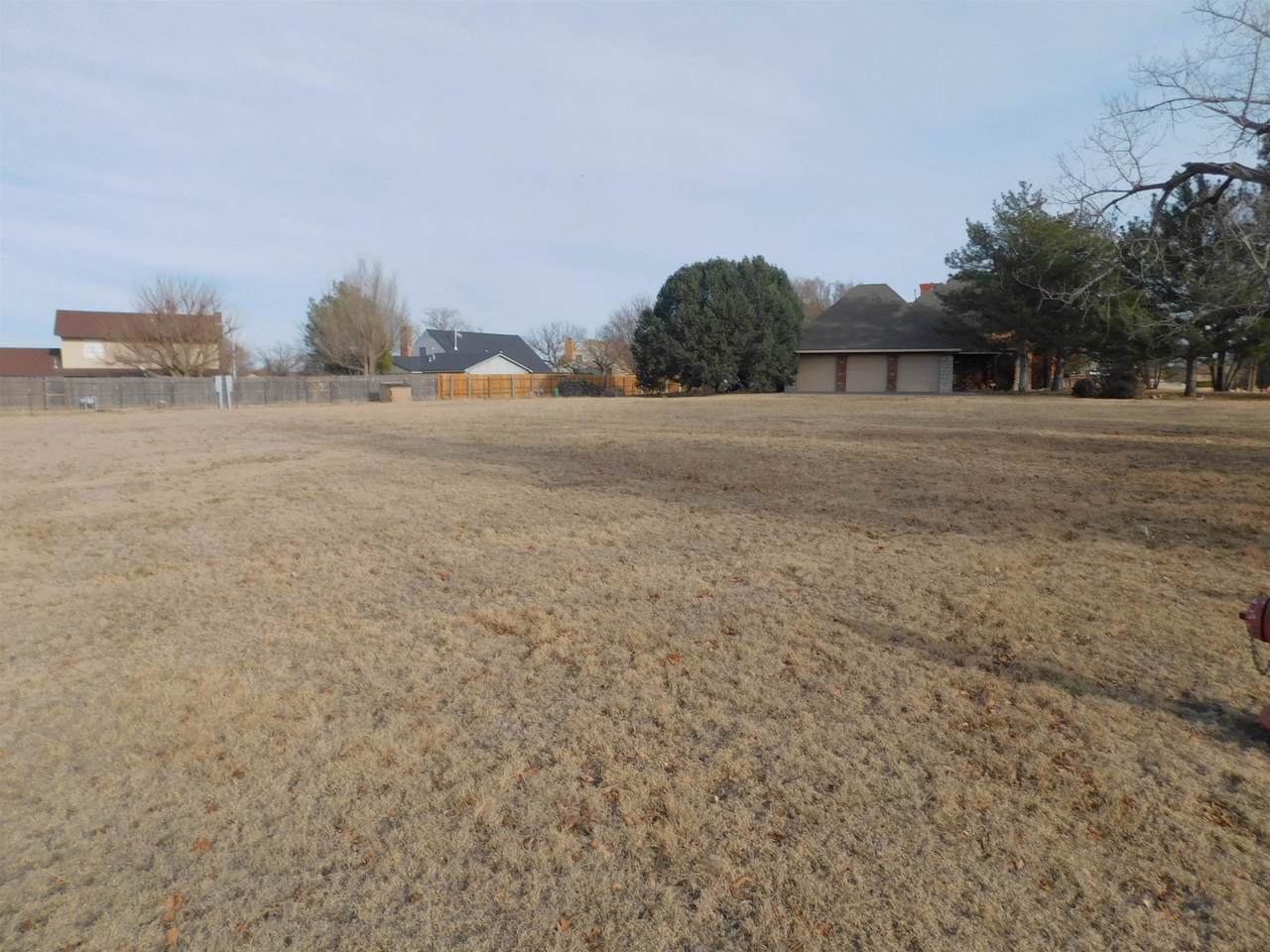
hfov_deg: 73.9
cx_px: 635
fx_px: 844
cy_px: 476
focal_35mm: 23
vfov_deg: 58.9
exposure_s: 1/400
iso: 125
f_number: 6
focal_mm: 4
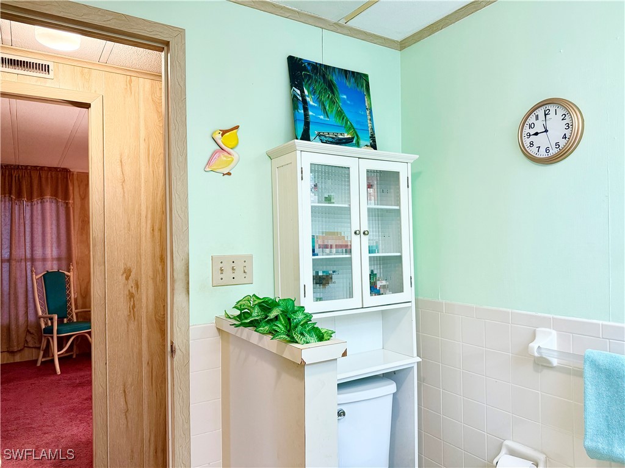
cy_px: 234
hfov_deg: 71.6
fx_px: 433
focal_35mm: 24
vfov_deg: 56.8
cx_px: 312
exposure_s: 1/60
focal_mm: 6.76
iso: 250
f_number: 1.78
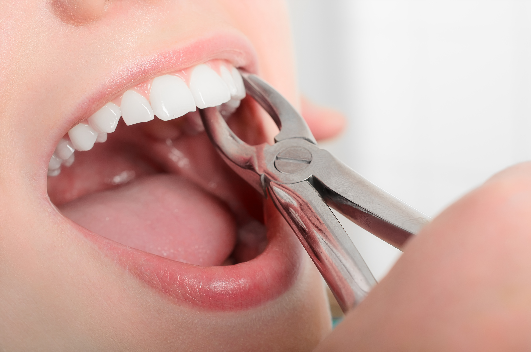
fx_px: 883
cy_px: 176
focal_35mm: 60
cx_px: 266
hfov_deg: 33.5
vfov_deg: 22.5
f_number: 9
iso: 100
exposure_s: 1/160
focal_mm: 40
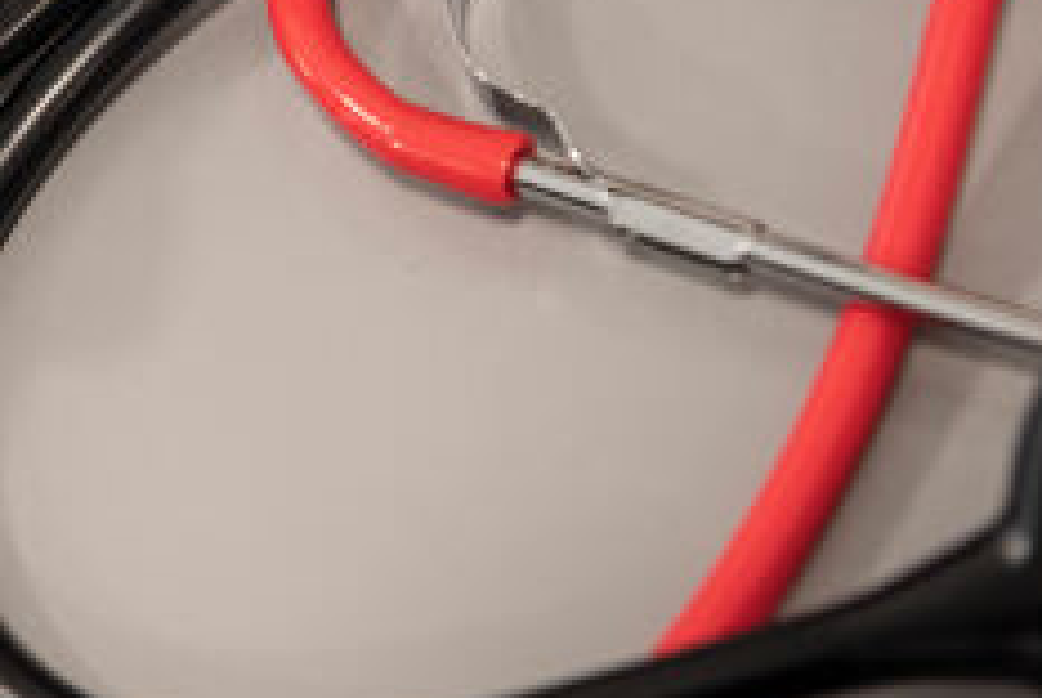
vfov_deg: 9.5
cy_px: 148
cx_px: 250
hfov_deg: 14.2
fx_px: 4173
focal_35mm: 144
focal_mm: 70
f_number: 4.5
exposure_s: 1/80
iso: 800
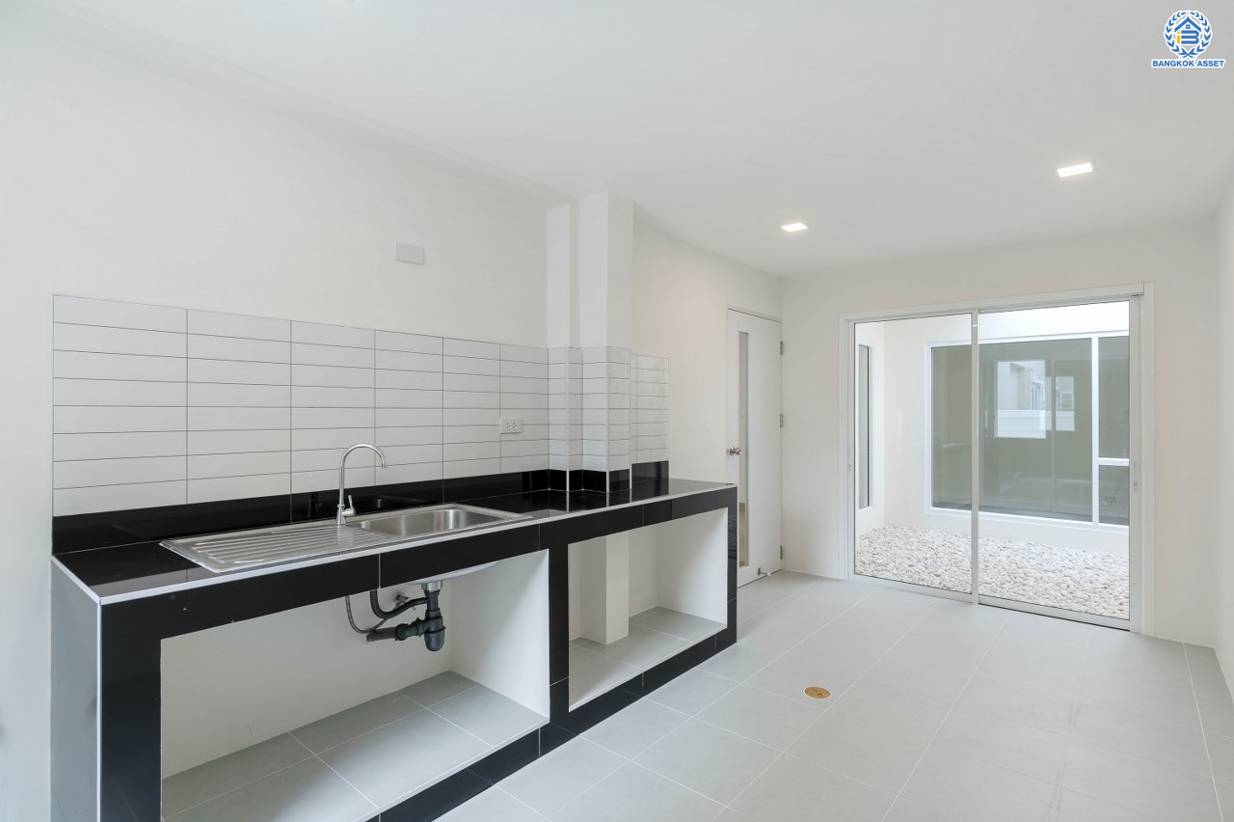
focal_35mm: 15
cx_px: 617
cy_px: 411
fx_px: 514
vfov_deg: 77.3
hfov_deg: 100.4
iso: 100
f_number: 4
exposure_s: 1/1600
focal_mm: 15
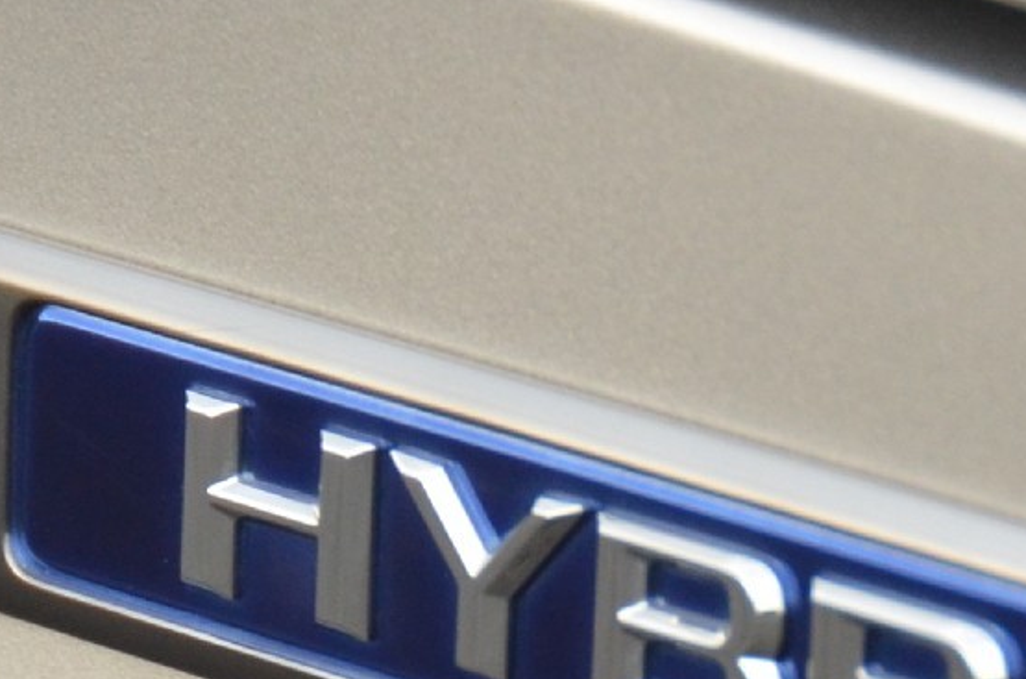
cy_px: 540
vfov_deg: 1.0
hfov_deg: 1.5
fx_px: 38433
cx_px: 394
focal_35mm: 1352
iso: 900
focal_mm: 200
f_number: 5.6
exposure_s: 1/500
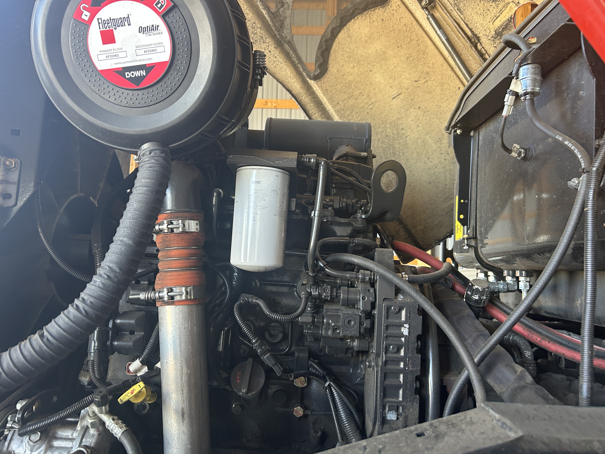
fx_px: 454
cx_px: 302
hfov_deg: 67.3
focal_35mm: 26
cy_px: 227
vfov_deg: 53.1
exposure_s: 1/89
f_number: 1.5
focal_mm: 5.7
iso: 125
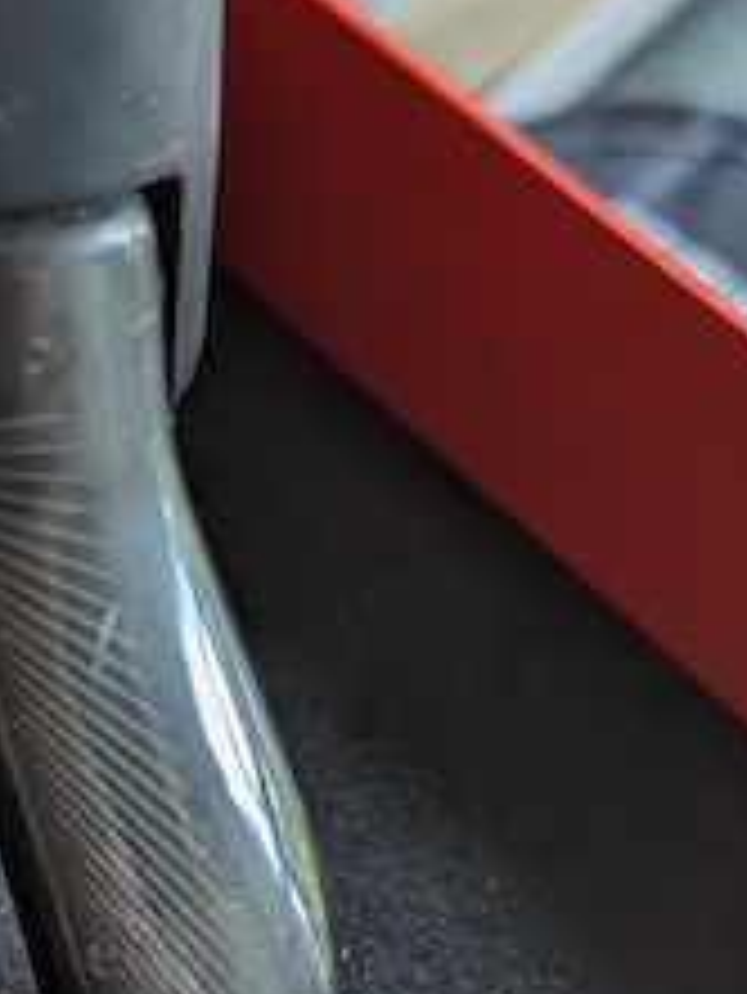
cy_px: 481
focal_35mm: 87
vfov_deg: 22.5
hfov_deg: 15.8
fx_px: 2501
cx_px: -324
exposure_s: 1/91.5
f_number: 1.85
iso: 472
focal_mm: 6.81
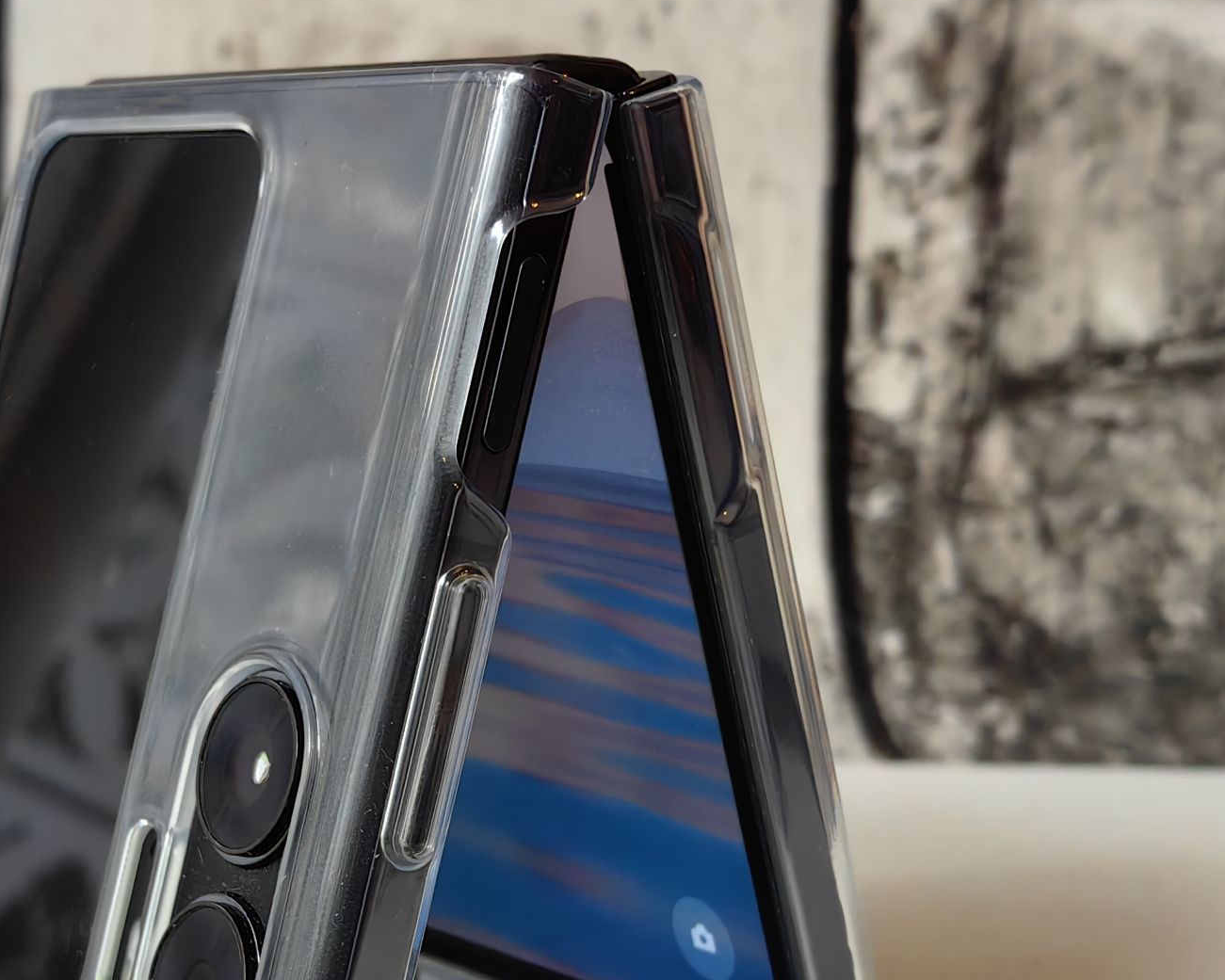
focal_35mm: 81
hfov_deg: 23.4
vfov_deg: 18.9
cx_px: 367
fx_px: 2937
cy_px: 624
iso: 400
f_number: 2
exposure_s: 1/99.8
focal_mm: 5.75
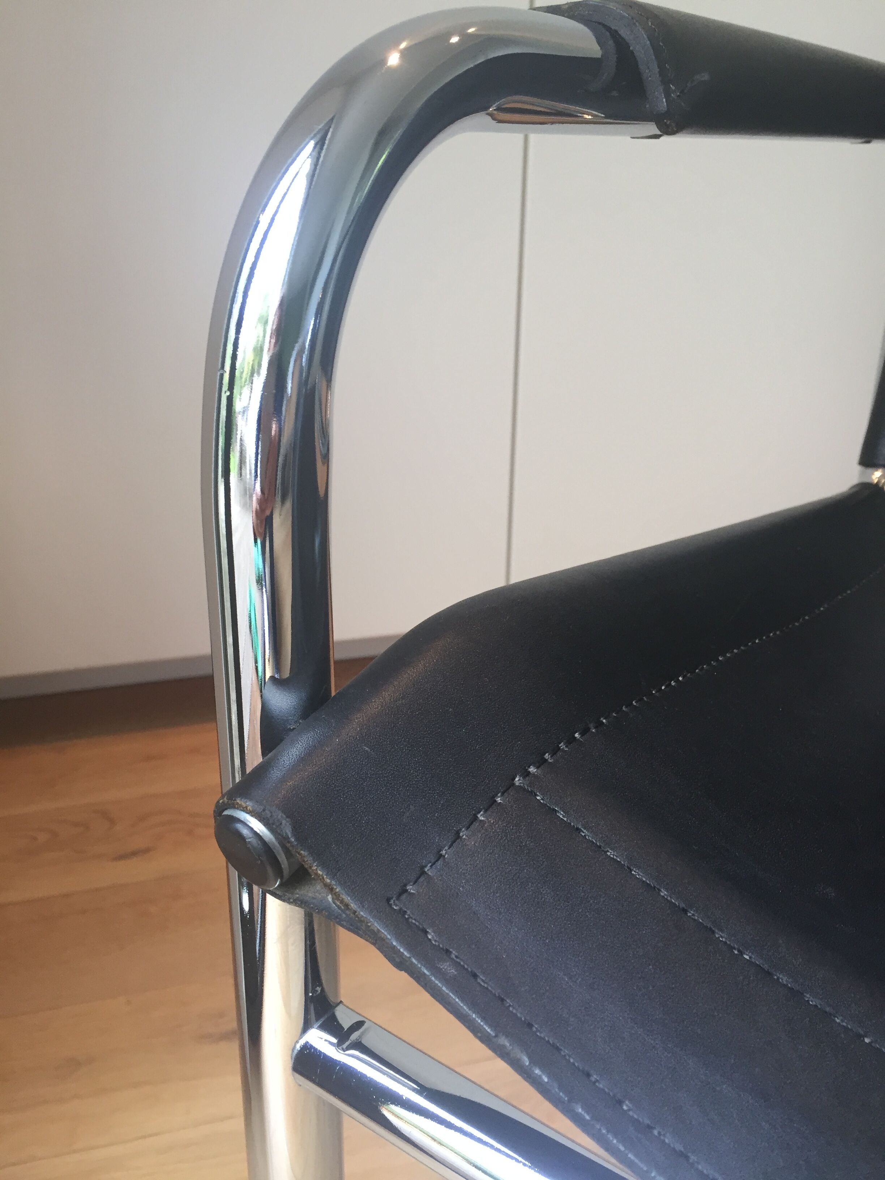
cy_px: 590
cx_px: 442
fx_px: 989
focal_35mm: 29
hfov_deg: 48.2
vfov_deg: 61.7
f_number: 2.2
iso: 64
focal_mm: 4.15
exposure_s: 1/33
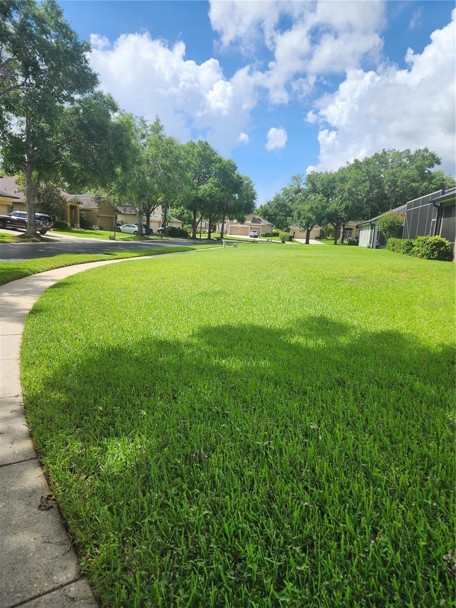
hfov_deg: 58.9
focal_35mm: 23
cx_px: 228
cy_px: 304
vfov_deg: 73.9
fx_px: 404
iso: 12
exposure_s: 1/845
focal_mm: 6.4
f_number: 1.8
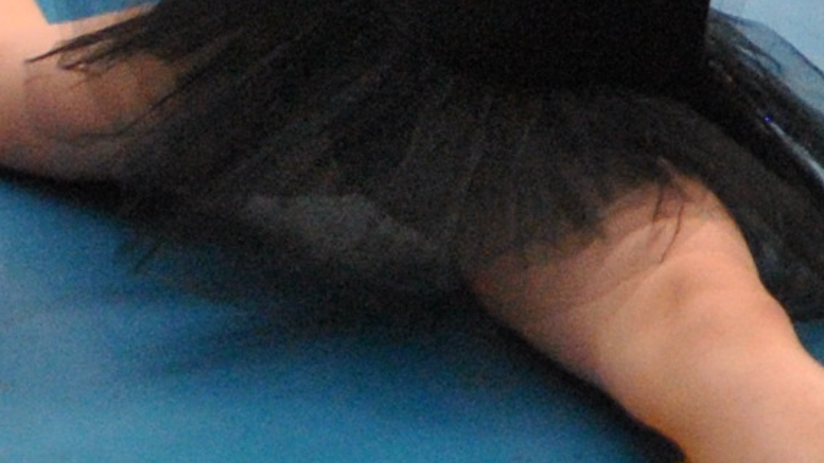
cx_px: 1414
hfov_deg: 7.9
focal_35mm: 267
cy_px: -446
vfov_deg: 4.5
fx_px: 5823
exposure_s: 1/80
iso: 800
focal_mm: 25
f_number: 4.5
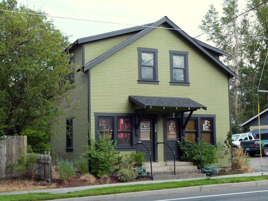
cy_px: 100
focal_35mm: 54
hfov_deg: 35.5
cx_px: 134
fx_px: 418
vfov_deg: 27.0
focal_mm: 9.7
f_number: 3.6
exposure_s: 1/250
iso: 250
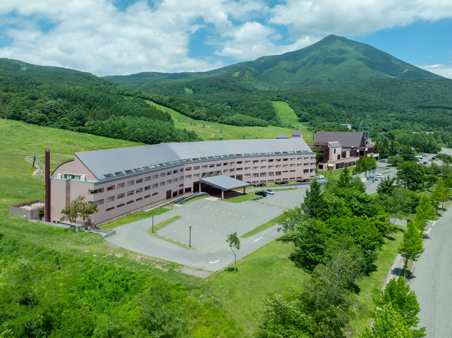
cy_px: 174
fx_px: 326
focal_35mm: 25
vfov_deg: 54.8
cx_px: 233
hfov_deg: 69.4
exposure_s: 1/1600
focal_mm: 12.29
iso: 560
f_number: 8
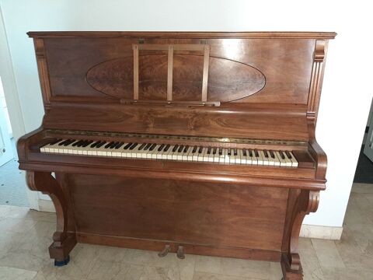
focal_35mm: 26
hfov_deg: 67.3
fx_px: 280
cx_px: 186
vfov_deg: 53.1
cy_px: 140
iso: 400
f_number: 1.7
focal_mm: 3.93
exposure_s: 1/20
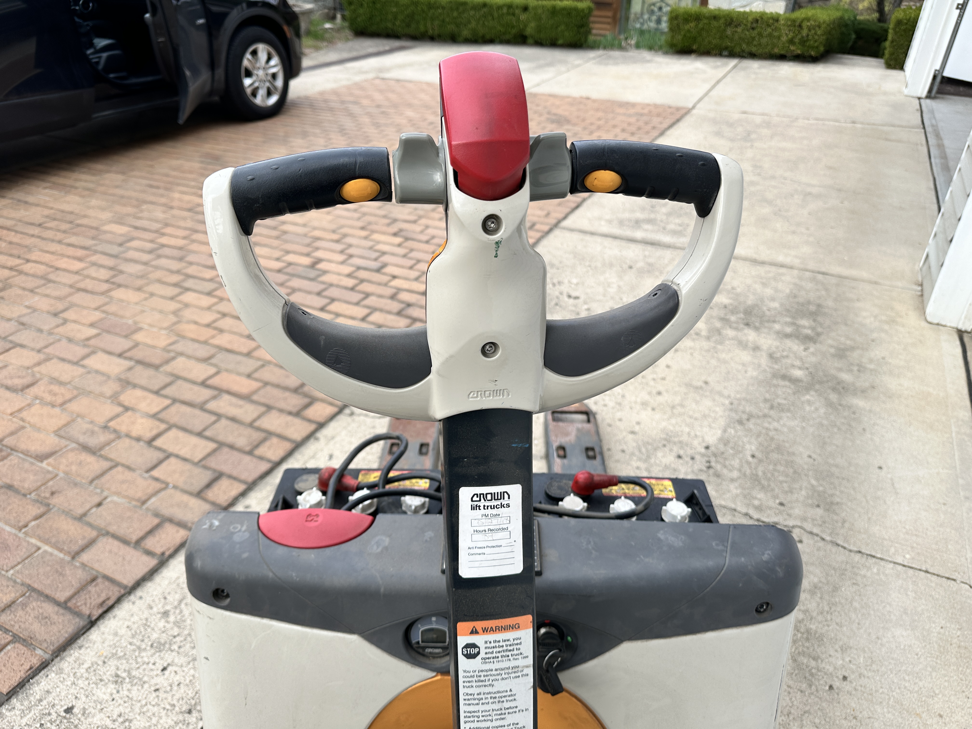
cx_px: 486
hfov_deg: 71.6
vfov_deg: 56.8
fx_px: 674
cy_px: 364
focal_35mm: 24
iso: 80
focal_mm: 6.86
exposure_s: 1/611
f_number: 1.78
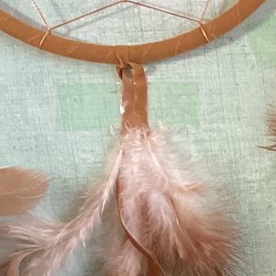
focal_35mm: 137
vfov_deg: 12.2
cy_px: 409
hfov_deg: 11.5
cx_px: 553
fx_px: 1236
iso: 160
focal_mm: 3.3
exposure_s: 1/50
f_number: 2.4
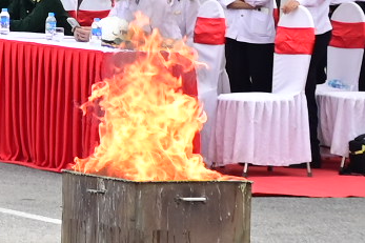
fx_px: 2989
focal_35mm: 295
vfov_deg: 4.6
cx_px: -432
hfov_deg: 6.7
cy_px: -143
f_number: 4.2
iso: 200
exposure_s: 1/200
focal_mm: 35
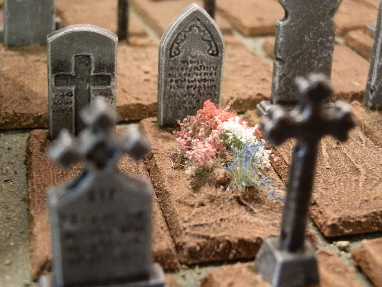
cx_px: 191
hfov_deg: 31.7
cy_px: 144
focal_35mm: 61
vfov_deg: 24.0
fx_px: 673
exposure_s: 1/6
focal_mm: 10.99
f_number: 3.7
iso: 400
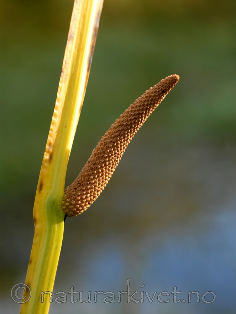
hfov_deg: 15.1
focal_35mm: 98
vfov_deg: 20.0
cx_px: 119
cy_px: 144
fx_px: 891
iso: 100
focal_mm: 60
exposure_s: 1/320
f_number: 3.2
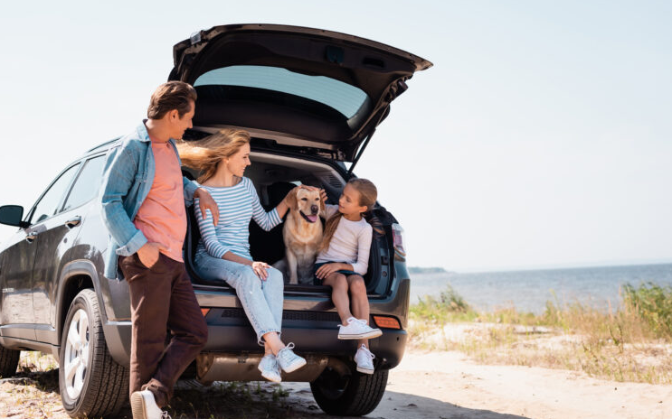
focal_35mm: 52
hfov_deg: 38.9
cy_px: 225
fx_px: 952
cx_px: 340
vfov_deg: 24.9
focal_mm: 50
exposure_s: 1/800
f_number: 4
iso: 100
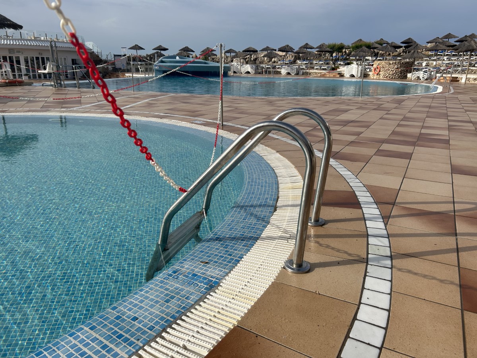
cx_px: 238
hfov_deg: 67.3
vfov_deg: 53.1
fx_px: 358
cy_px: 179
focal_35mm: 26
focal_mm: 5.7
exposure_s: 1/5587
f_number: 1.5
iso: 50
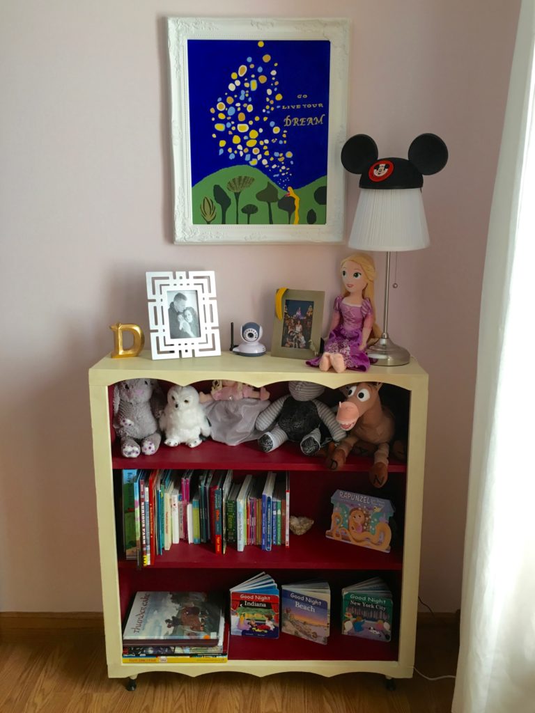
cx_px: 268
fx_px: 598
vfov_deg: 61.7
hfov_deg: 48.2
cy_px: 356
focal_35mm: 29
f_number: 2.2
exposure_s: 1/30
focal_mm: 4.15
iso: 80
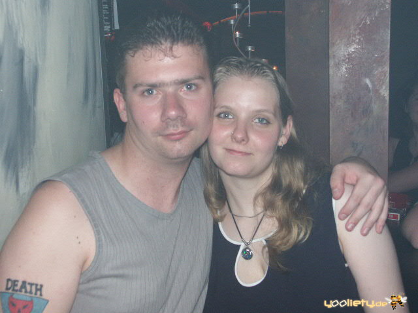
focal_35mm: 42
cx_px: 209
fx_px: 507
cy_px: 156
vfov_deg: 34.3
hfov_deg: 44.8
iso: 200
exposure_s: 1/45
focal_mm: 10.92
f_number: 2.8
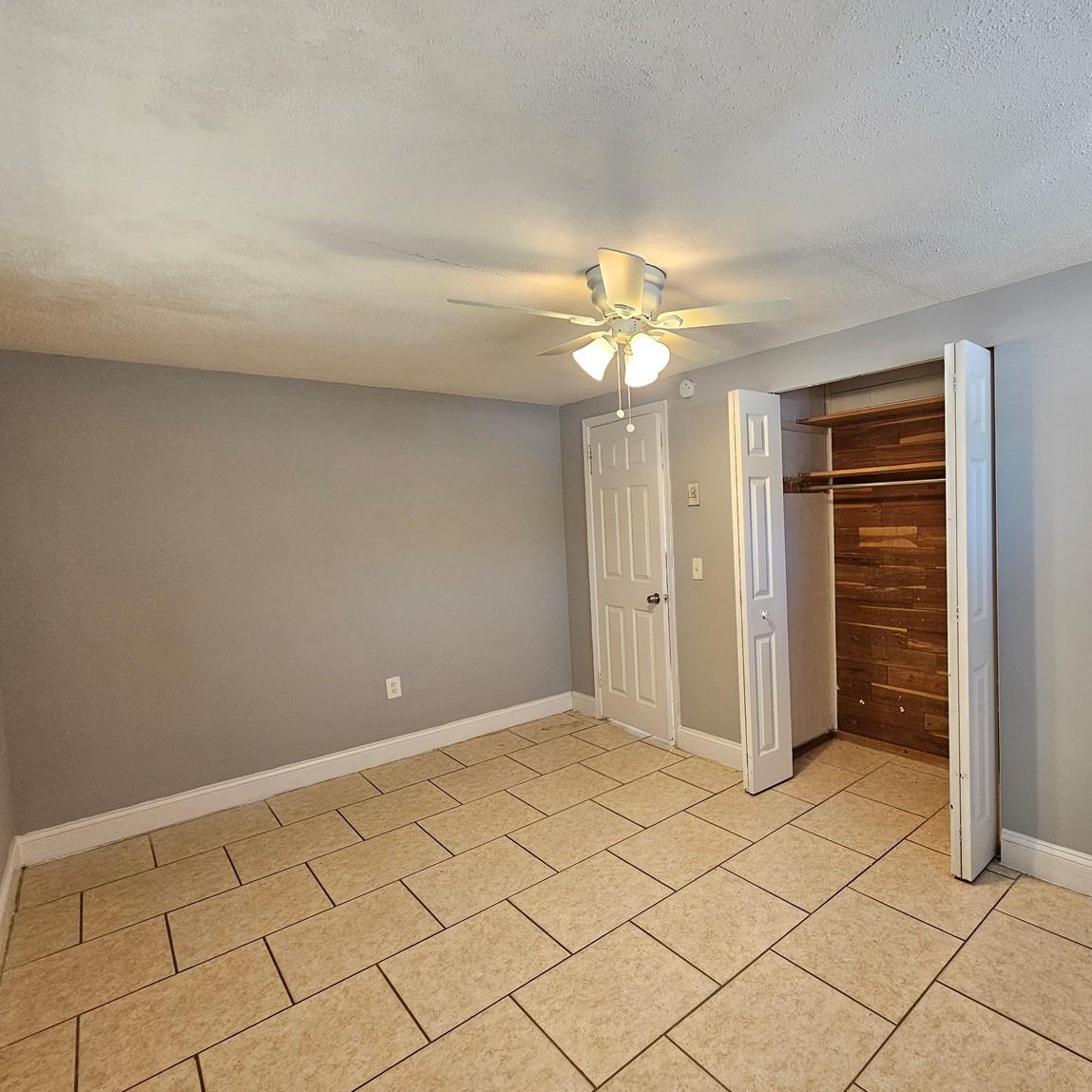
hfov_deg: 84.9
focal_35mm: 16
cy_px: 537
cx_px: 714
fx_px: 571
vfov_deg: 87.4
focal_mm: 2.2
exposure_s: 1/60
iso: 250
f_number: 2.2
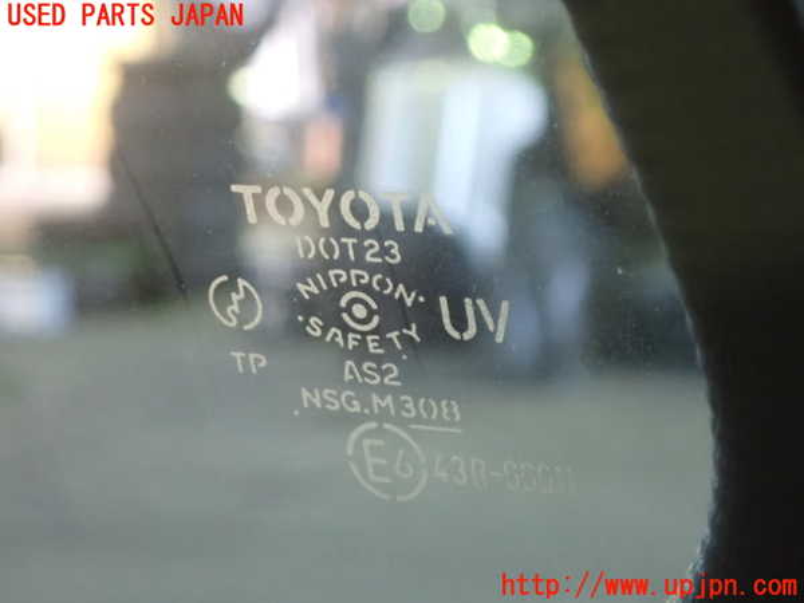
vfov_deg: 14.8
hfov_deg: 19.6
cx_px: 402
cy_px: 302
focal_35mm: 100
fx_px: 2323
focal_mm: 18
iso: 1250
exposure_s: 1/25
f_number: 4.9
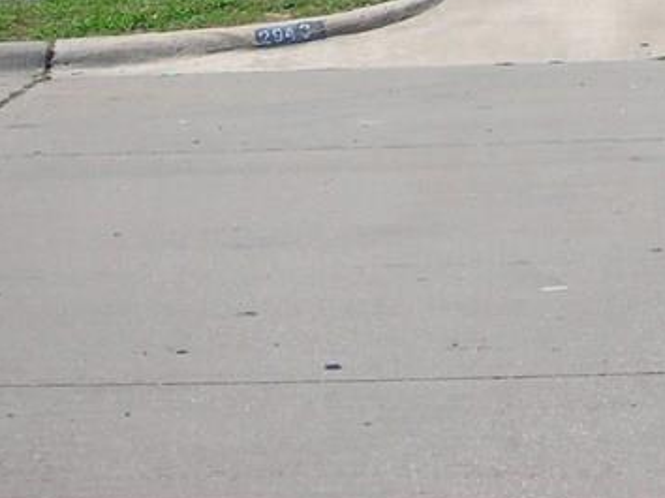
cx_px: 477
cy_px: -212
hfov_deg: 17.8
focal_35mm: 110
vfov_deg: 12.8
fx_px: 2112
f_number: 6.4
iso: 50
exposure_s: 1/188
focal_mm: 6.3
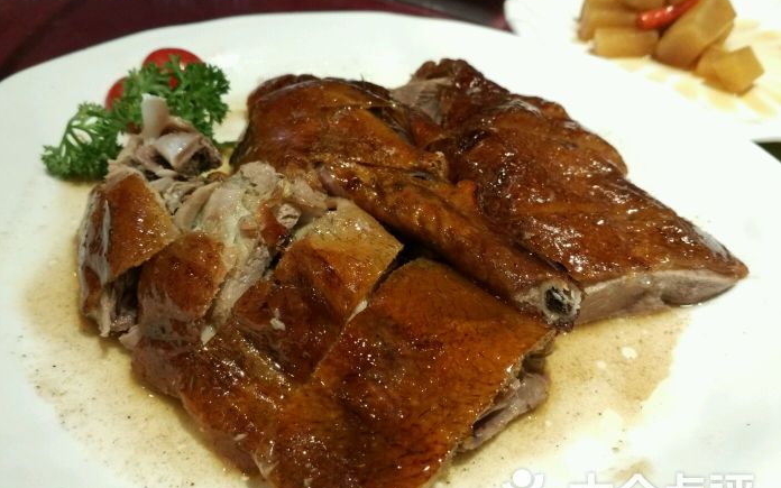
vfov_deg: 39.4
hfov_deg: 59.7
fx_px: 681
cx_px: 390
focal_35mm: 32
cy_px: 260
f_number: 2
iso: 546
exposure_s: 1/25
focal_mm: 4.12
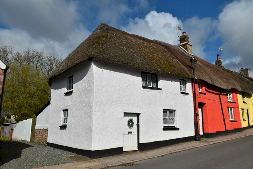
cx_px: 126
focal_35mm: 30
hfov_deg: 61.9
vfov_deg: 43.6
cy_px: 84
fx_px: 211
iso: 100
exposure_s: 1/400
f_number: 10
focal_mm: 20
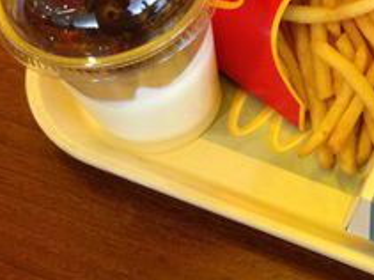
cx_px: 539
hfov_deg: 17.8
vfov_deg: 14.6
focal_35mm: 100
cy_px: 27
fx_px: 1080
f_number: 2.4
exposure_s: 1/20
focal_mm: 4.13
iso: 125
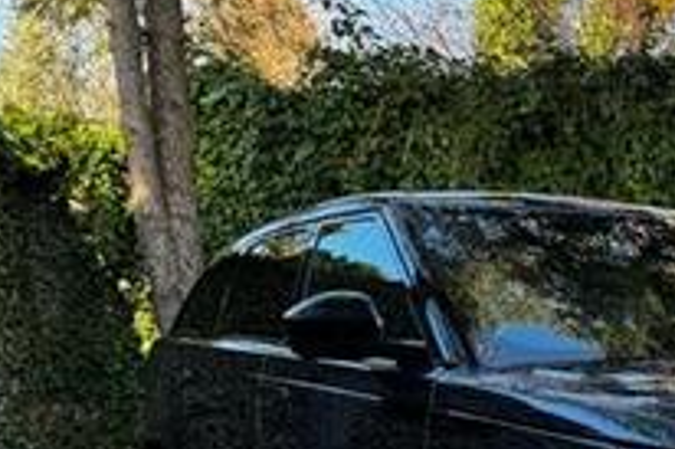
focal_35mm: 61
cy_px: 567
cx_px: 724
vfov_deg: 20.5
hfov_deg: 29.9
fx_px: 1143
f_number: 1.78
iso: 64
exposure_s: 1/255
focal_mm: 6.76
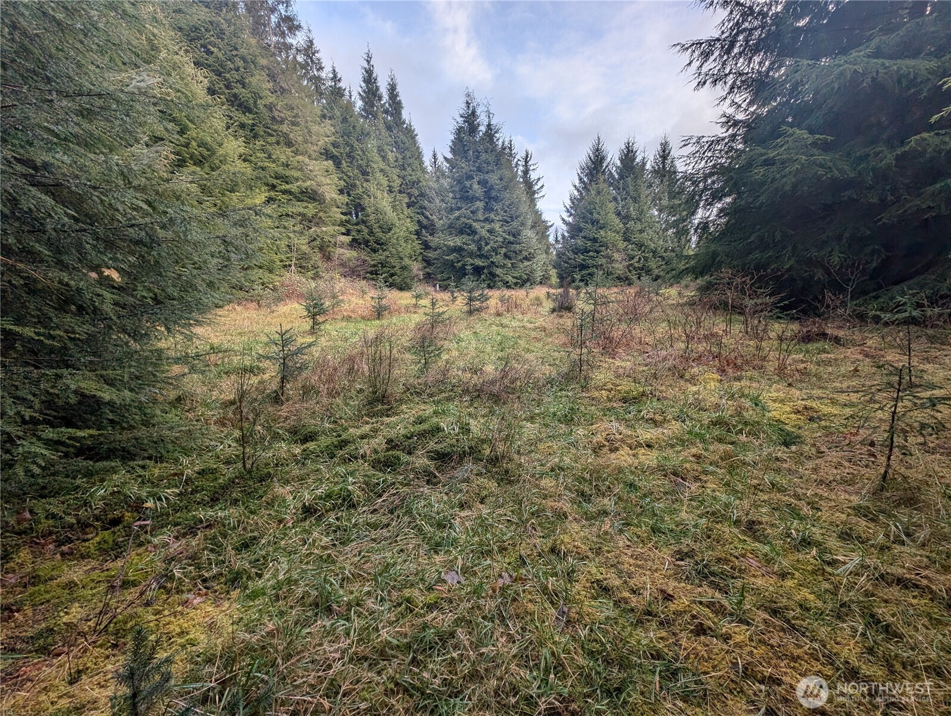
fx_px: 330
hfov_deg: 110.5
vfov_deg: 94.6
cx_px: 476
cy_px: 358
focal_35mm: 12
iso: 38
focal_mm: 2.23
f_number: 1.95
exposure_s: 1/426
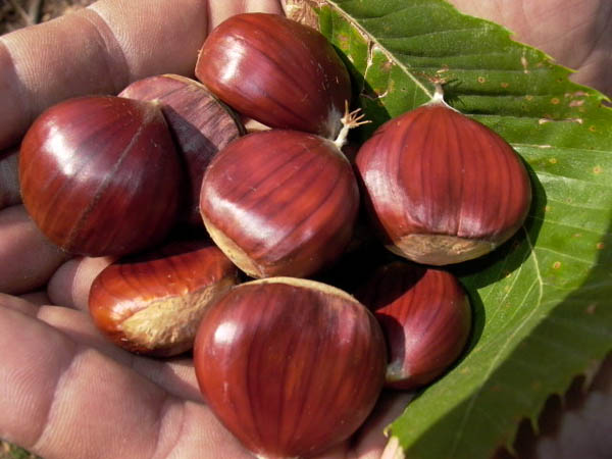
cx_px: 306
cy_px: 230
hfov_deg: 49.0
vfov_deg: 37.7
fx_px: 672
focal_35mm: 38
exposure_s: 1/652
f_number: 4.79
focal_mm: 8.19
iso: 100
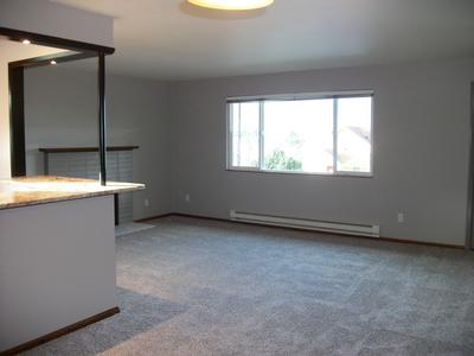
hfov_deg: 56.8
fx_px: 438
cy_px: 178
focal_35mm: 32
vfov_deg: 44.2
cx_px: 237
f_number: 2.9
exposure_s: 1/30
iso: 160
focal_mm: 5.7
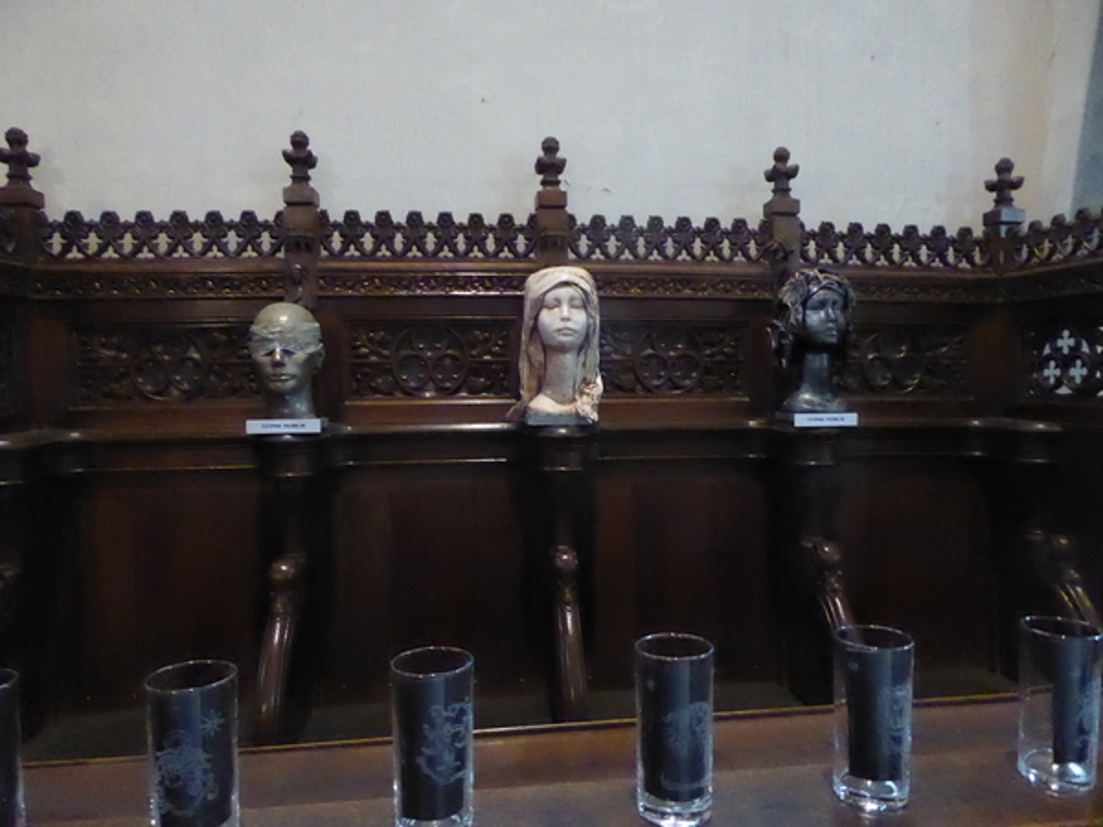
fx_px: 765
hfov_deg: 71.6
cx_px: 552
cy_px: 414
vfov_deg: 56.8
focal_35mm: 24
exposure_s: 1/40
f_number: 3.3
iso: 3200
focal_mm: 4.3
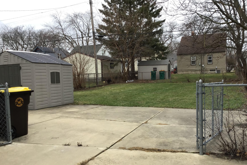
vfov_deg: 39.9
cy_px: 90
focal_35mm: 33
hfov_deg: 57.2
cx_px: 124
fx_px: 226
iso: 32
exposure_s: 1/120
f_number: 2.4
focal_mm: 3.3
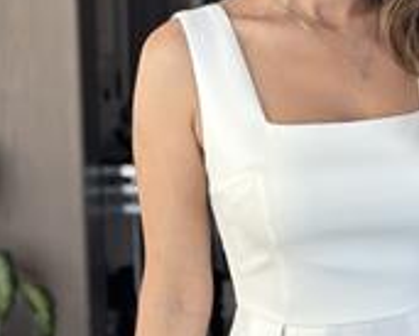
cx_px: 377
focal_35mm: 139
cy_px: 238
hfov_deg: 13.7
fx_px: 1725
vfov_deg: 11.1
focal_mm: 6.86
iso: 100
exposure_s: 1/155
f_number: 1.78
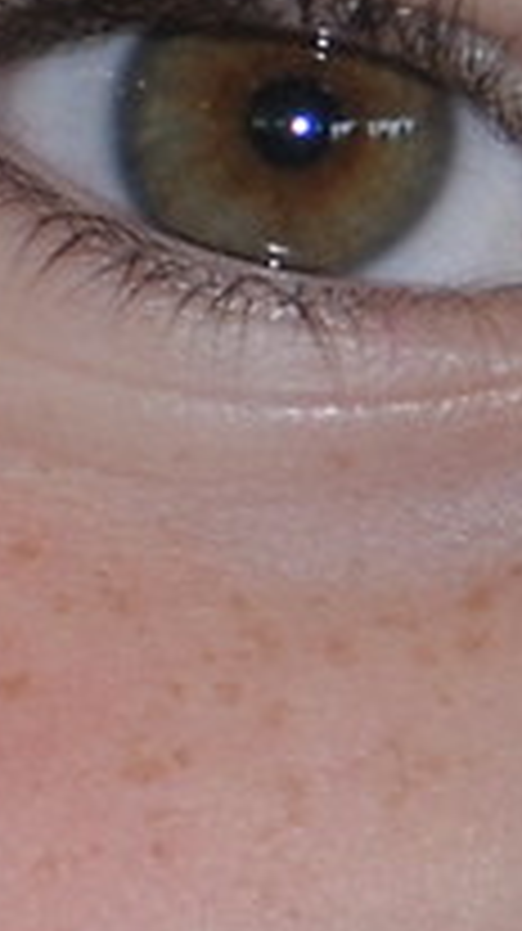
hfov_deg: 1.3
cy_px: 346
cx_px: 1296
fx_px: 23394
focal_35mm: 948
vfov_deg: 2.3
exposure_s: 1/160
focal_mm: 52
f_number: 5
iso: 200
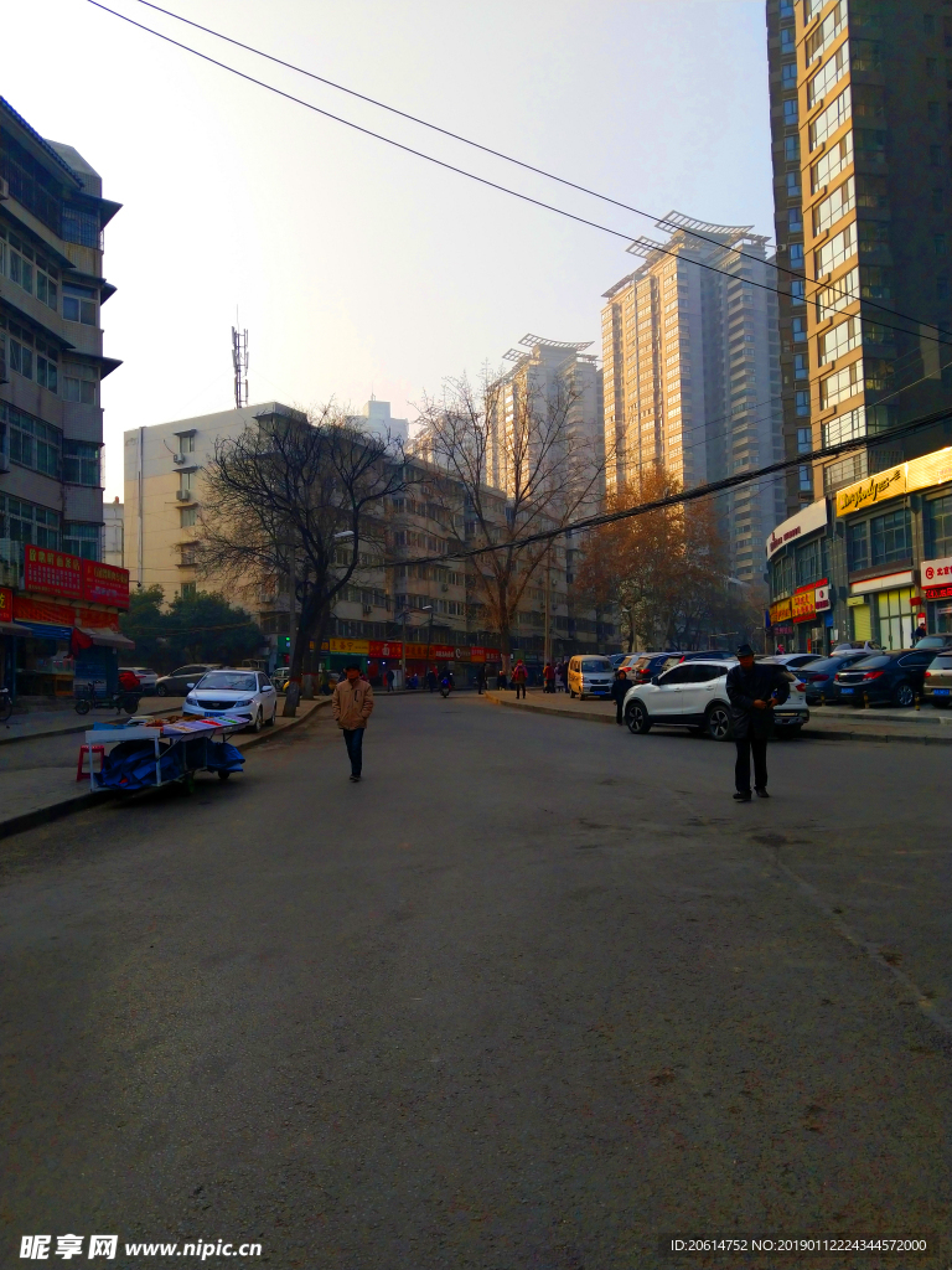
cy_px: 635
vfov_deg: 69.4
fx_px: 917
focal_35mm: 25
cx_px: 476
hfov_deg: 54.9
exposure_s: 1/1453
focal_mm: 4.28
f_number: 1.75
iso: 100
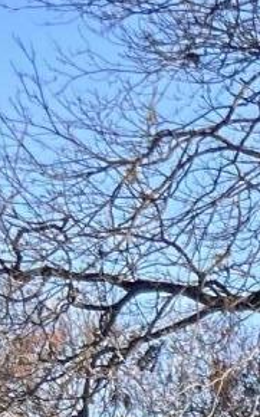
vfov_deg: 10.2
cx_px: 1192
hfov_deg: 5.6
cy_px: 817
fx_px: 2156
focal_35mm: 190
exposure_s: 1/965
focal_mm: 5.7
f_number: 1.5
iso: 50
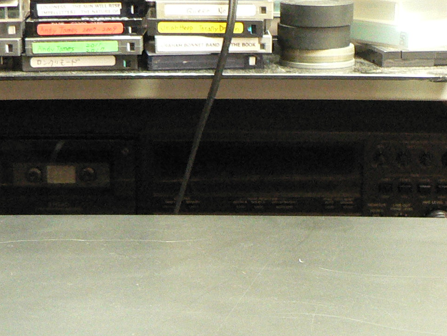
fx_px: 1240
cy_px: 422
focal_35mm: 96
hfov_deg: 20.4
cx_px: 249
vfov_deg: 14.8
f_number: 2.8
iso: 400
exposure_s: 1/8
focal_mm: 6
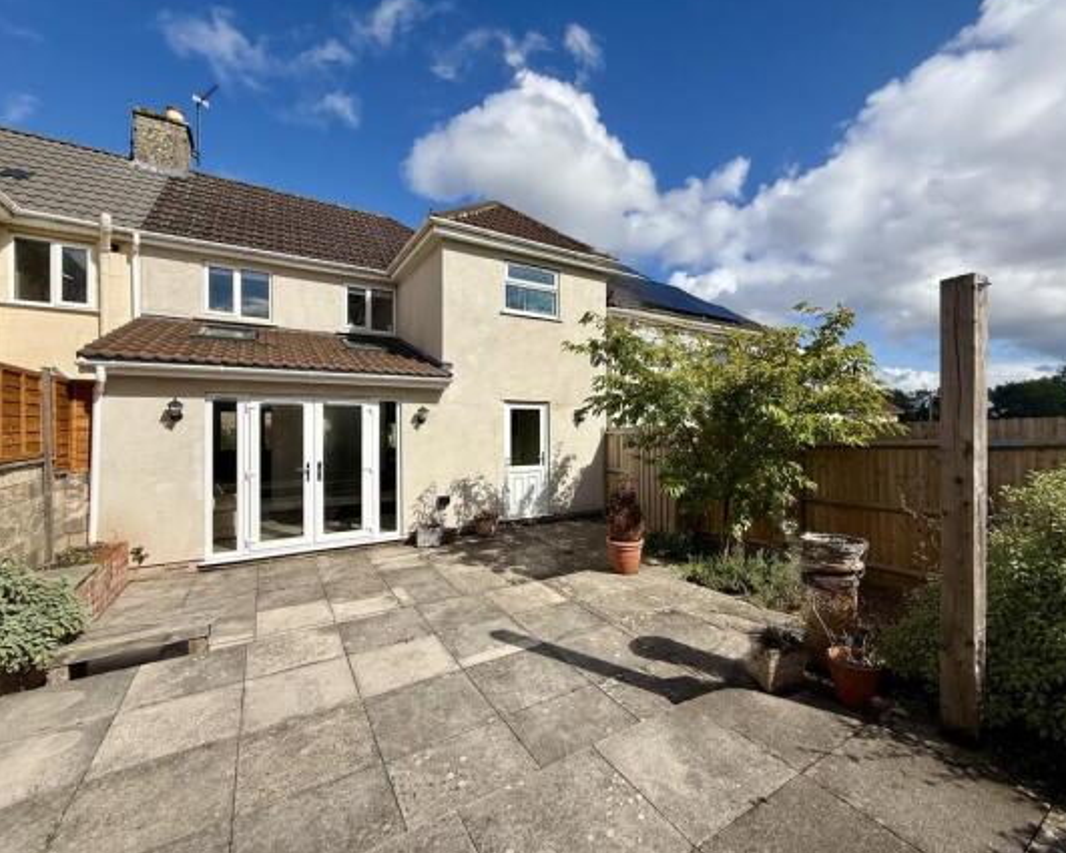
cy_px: 424
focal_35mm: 15
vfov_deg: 84.1
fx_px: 473
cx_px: 581
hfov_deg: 96.5
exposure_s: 1/3663
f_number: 2.2
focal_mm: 2.22
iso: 50
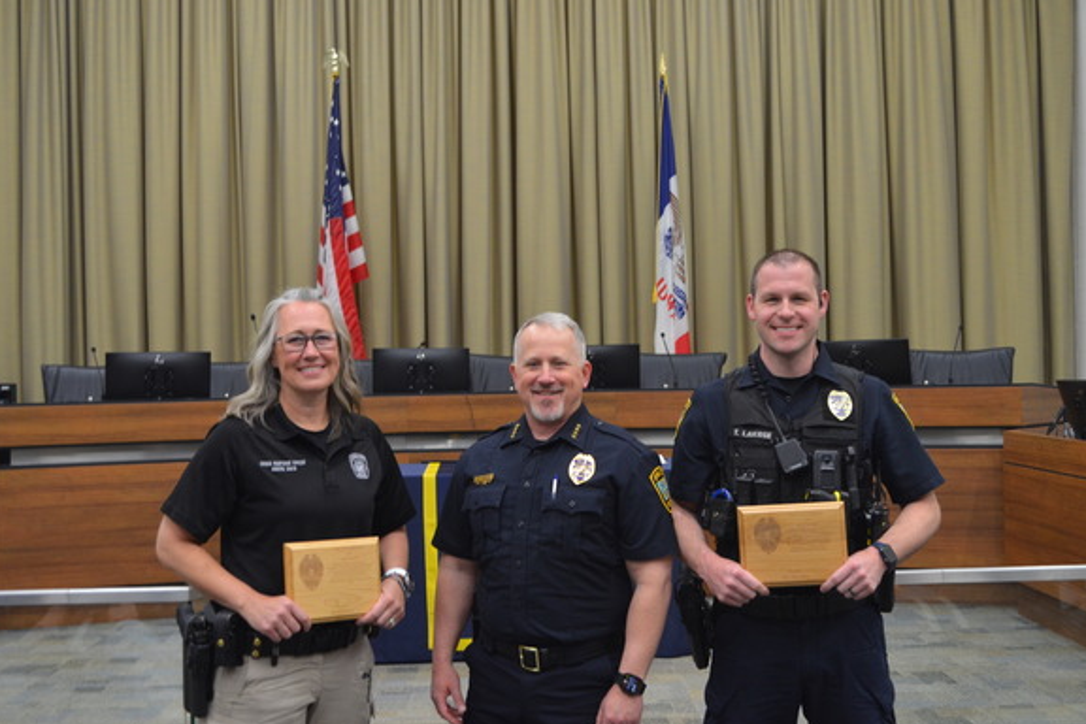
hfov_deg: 42.7
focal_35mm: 46
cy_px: 365
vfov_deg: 29.2
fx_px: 1388
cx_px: 549
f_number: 4.5
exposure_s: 1/40
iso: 800
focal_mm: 30
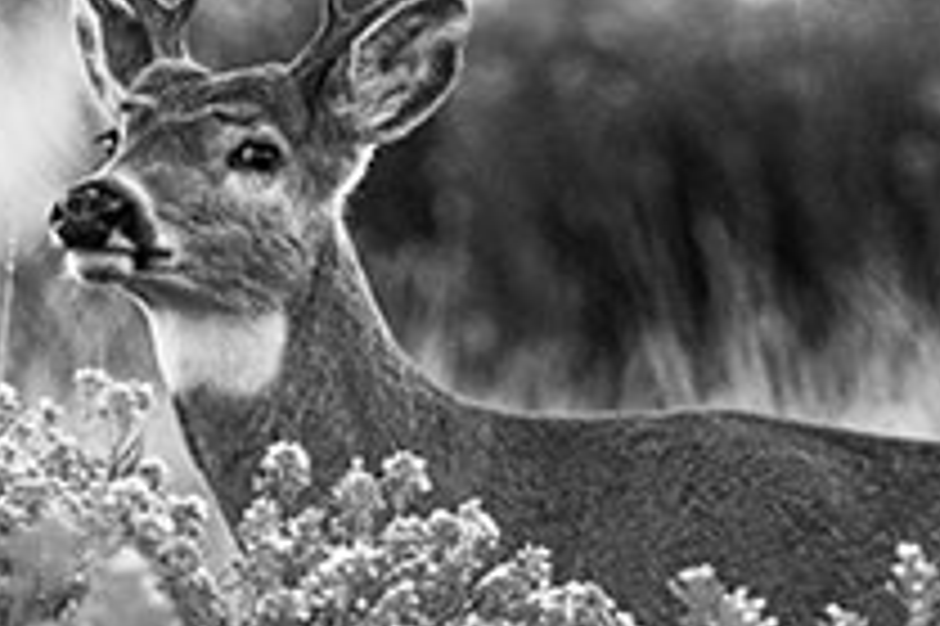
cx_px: 409
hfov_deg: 0.7
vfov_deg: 0.5
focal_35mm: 2870
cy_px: 484
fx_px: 74878
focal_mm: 1200
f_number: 13
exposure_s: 1/800
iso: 1250
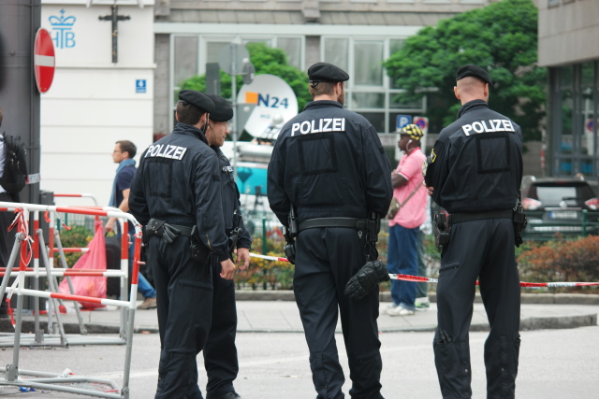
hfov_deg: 10.3
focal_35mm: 200
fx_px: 3328
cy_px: 200
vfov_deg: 6.9
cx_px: 300
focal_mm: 130
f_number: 5
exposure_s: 1/160
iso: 320
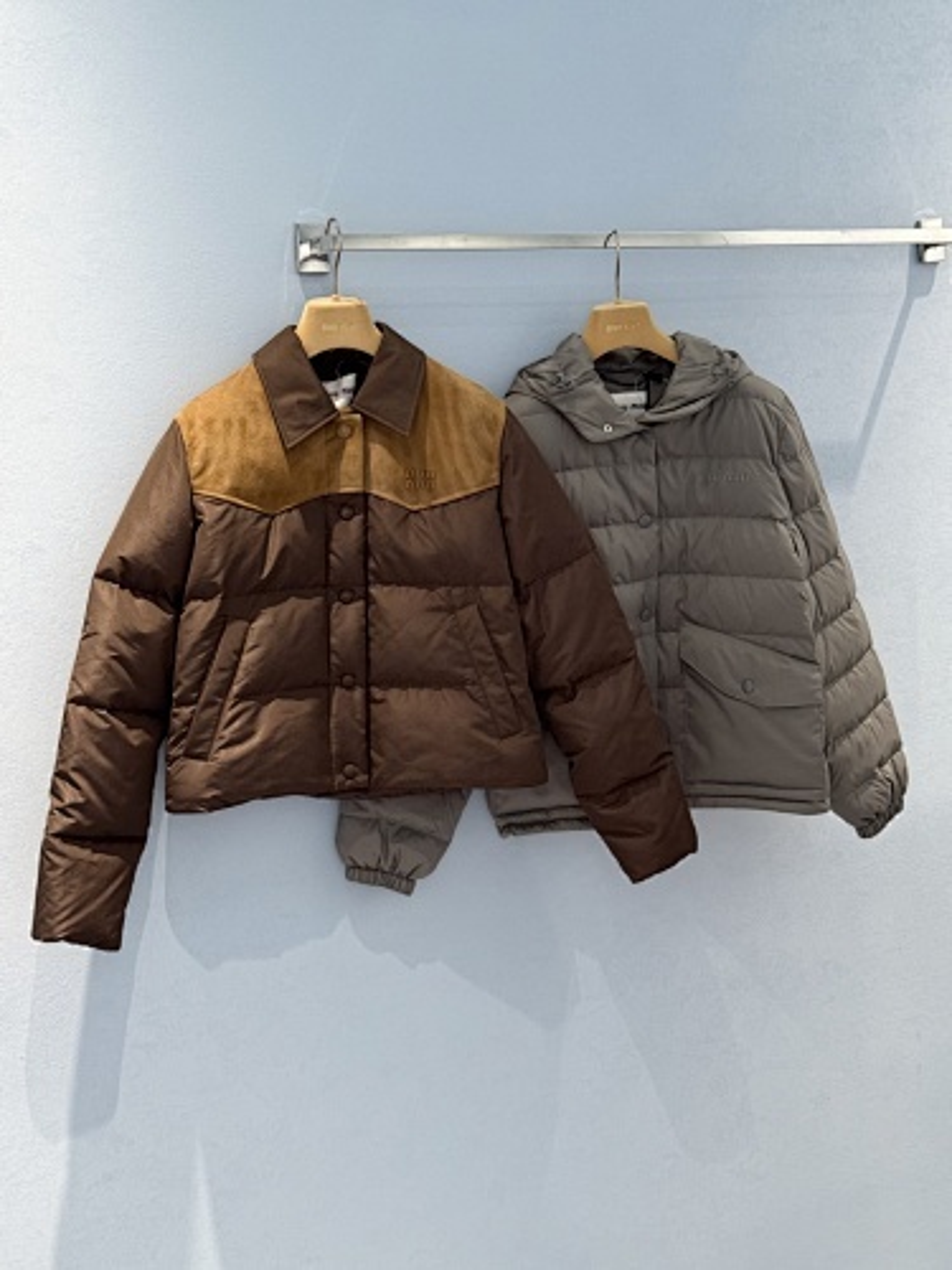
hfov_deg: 30.3
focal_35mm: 48
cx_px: 476
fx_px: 1760
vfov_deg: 39.7
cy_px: 635
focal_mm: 6.76
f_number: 1.78
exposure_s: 1/138
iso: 160
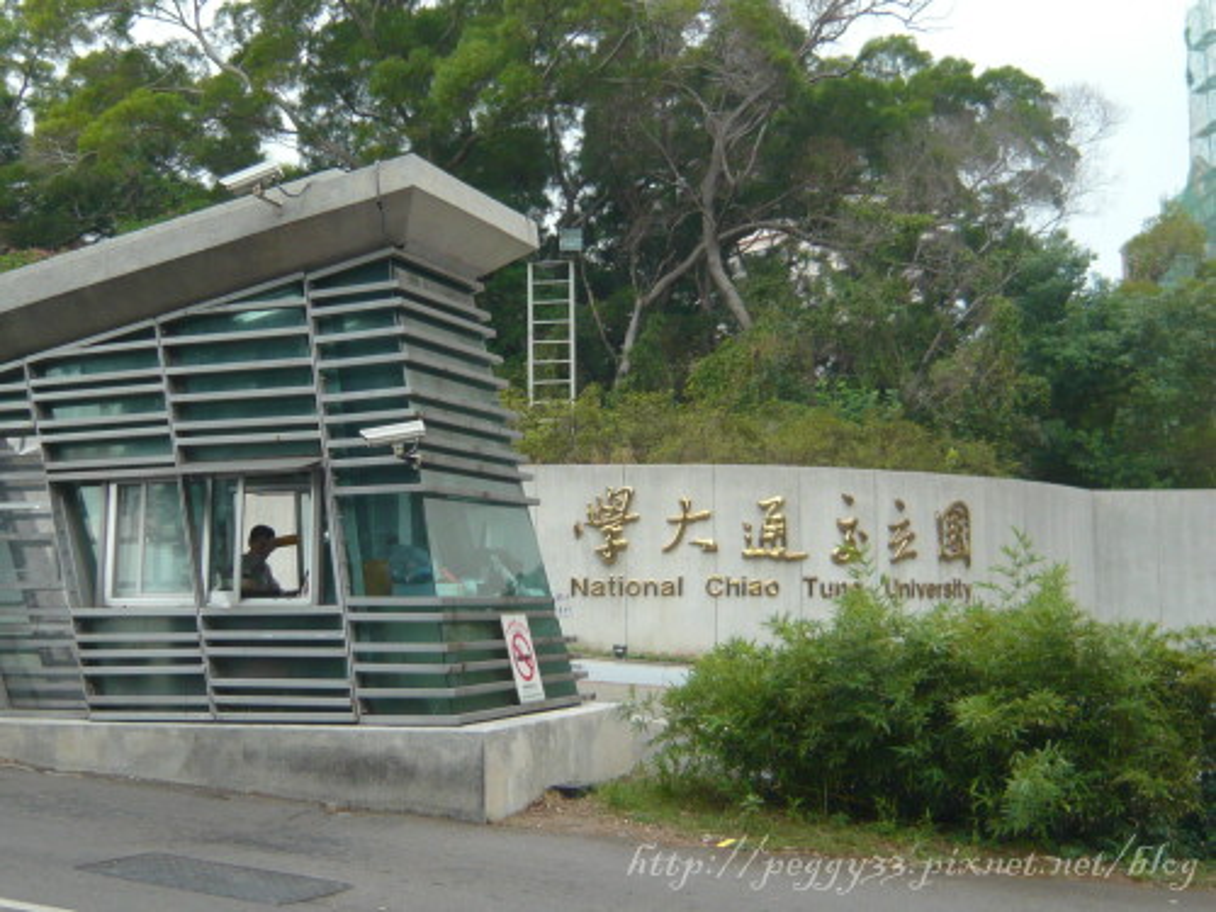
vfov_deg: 30.9
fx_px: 1651
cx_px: 608
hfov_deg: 40.4
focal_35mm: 47
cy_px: 456
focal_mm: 4.9
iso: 100
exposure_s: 1/250
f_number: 2.9
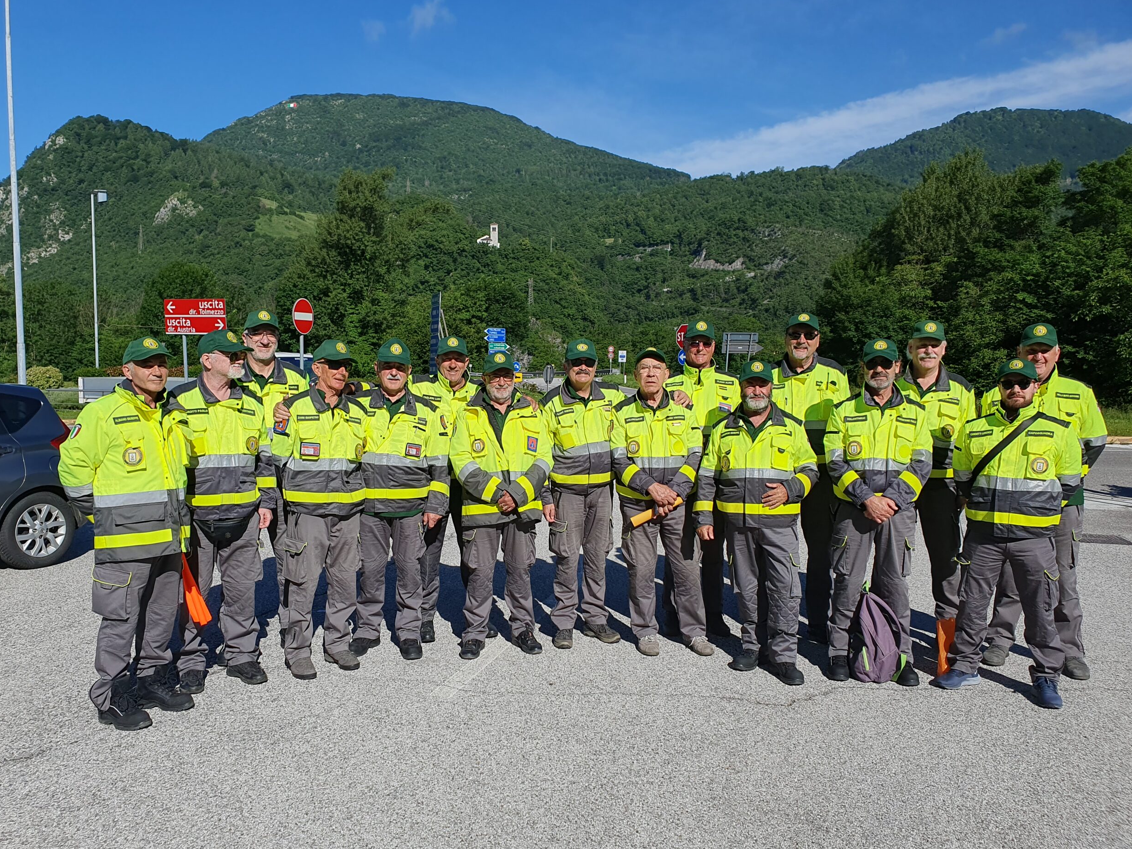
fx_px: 883
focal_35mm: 27
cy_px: 430
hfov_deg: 65.3
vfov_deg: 51.4
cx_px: 571
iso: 50
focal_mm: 4.32
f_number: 2.4
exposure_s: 1/3592
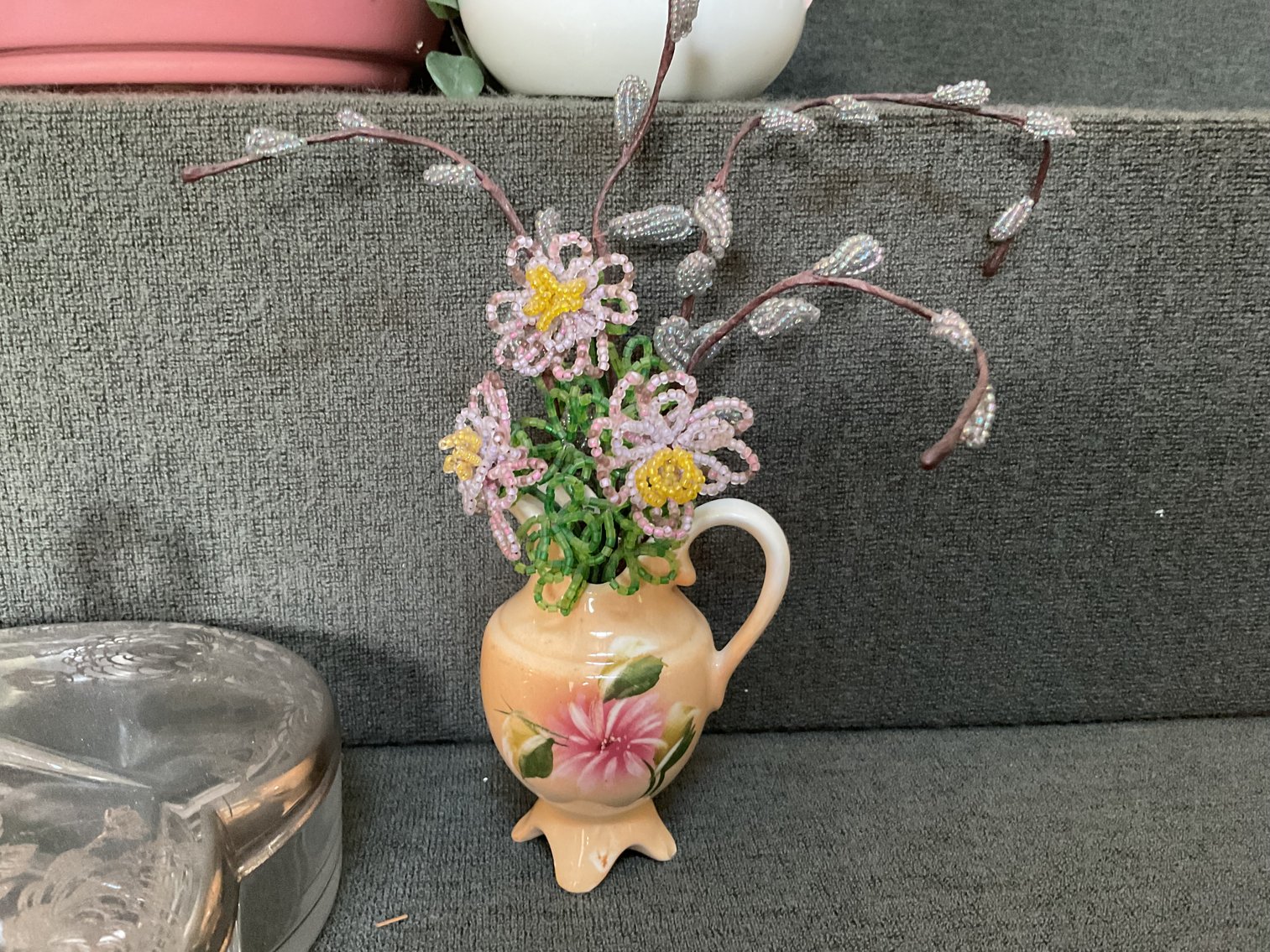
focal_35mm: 29
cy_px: 476
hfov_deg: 61.7
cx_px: 635
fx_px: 1064
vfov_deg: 48.2
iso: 400
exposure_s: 1/30
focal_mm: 3
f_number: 1.8
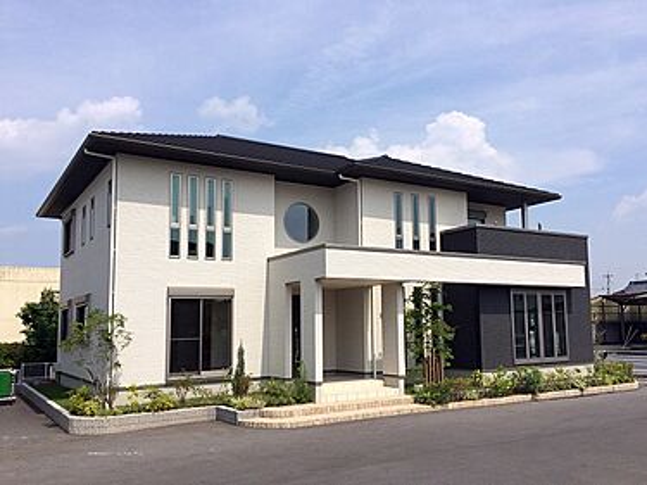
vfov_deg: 48.2
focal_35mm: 29
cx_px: 324
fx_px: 542
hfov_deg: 61.7
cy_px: 242
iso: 32
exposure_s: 1/2564
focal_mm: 4.15
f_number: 2.2
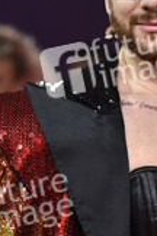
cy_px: 136
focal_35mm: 455
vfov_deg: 4.5
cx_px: 157
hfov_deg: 3.0
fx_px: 2989
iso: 2000
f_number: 5.6
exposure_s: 1/200
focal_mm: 185
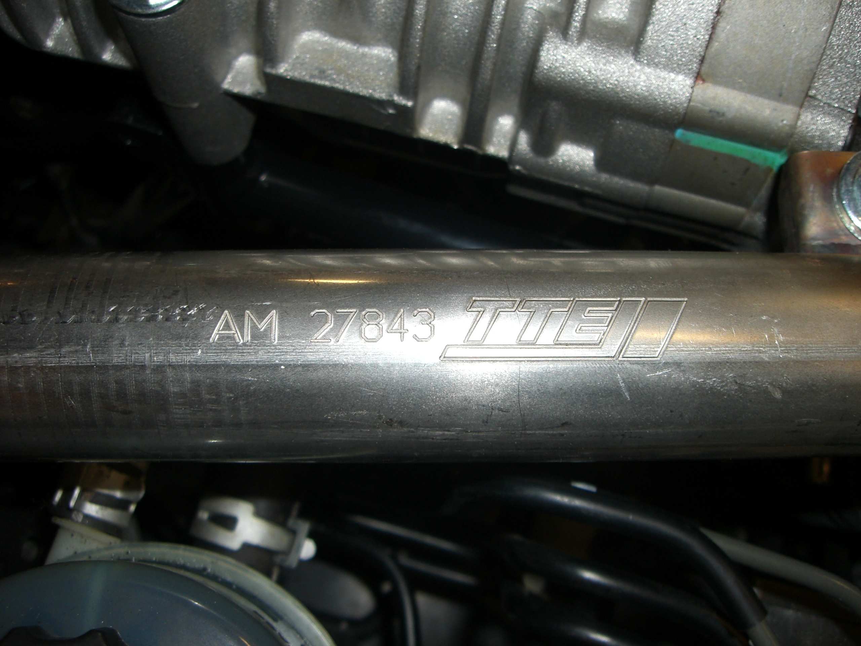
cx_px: 430
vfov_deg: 37.7
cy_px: 323
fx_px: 945
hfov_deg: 49.0
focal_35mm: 38
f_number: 2.7
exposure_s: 1/60
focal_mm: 6.2
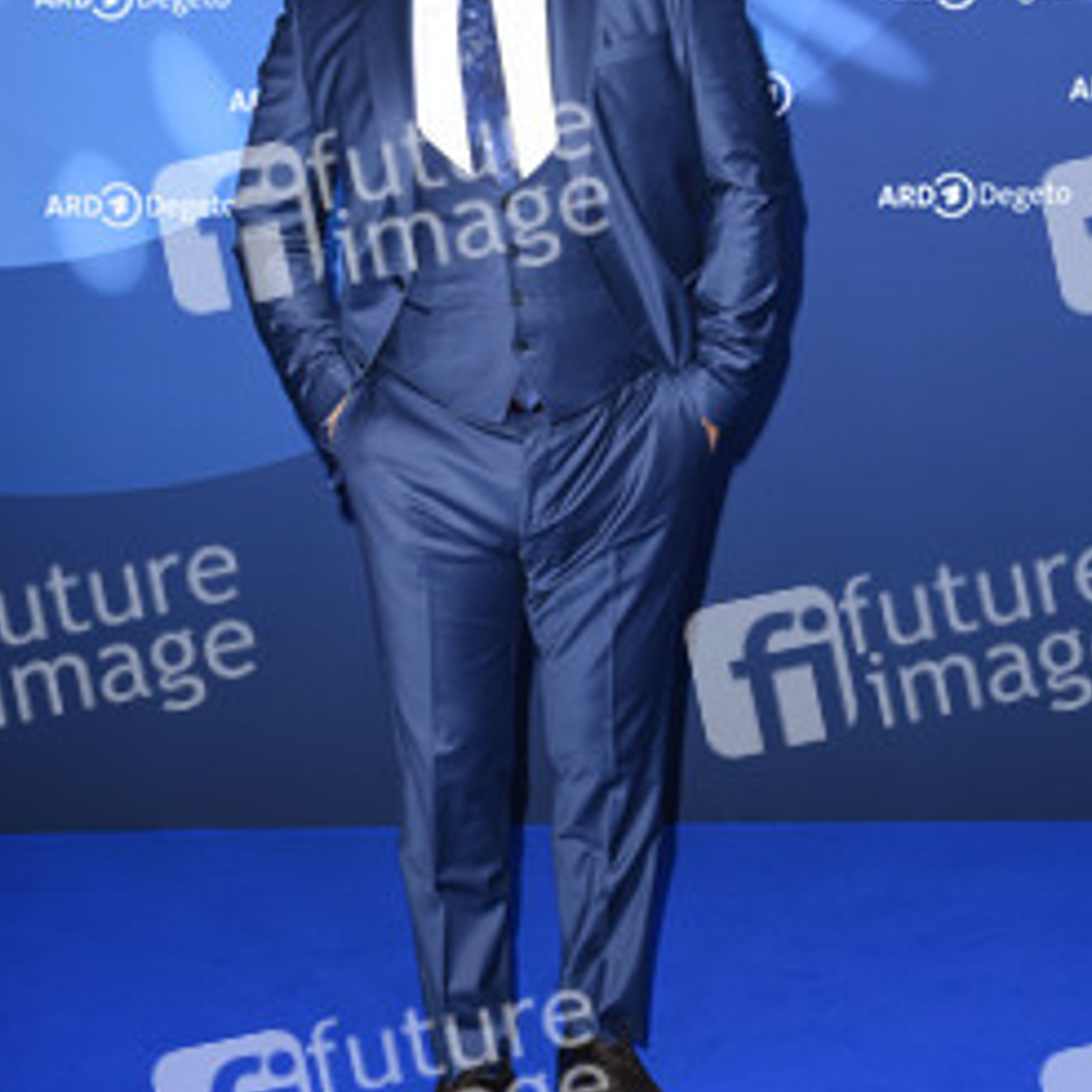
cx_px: 510
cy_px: 431
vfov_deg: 22.7
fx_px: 2712
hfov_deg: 22.8
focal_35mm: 76
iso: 800
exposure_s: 1/250
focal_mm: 55
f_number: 6.3
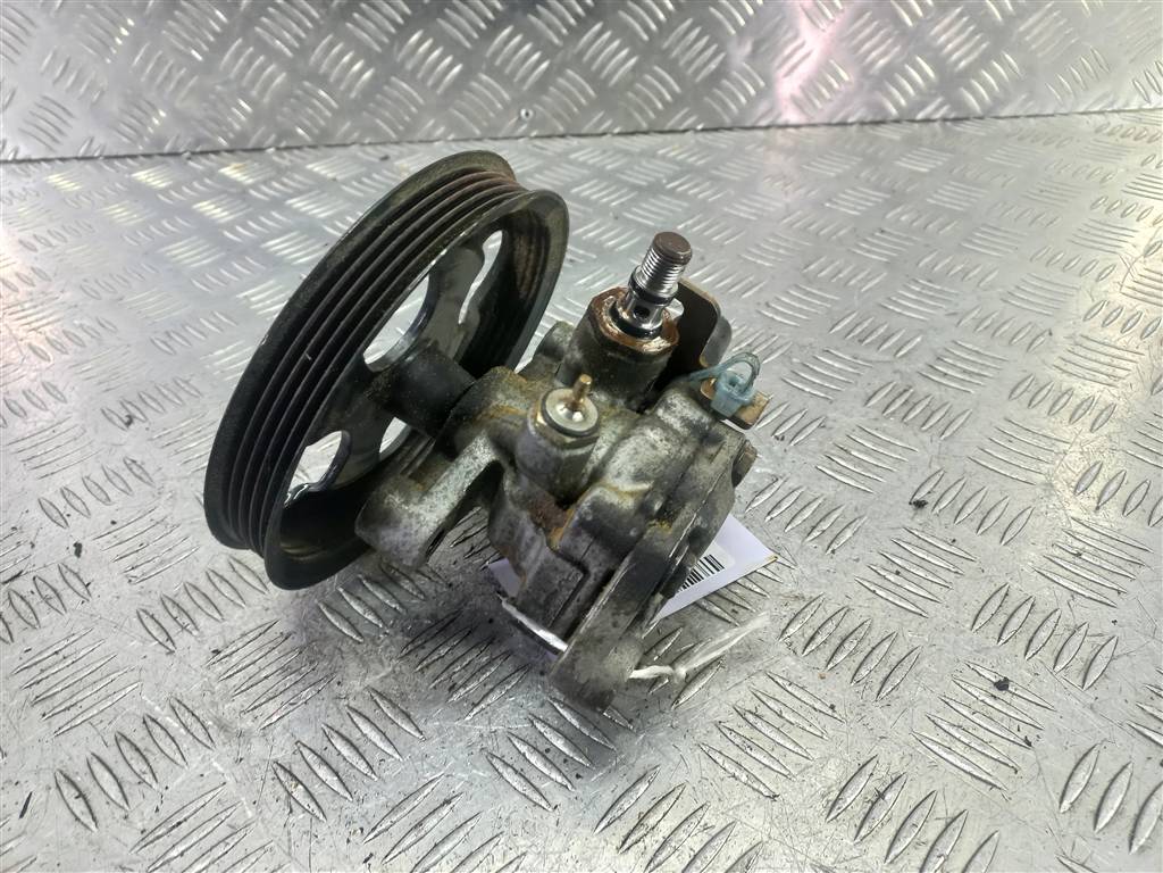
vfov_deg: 54.9
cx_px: 582
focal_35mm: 25
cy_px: 436
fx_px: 840
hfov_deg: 69.4
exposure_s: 1/50
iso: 100
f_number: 1.8
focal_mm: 4.6
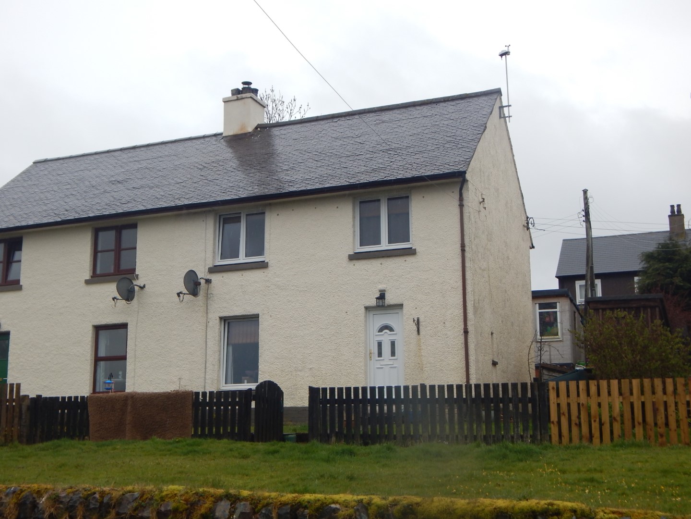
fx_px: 958
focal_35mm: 48
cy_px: 260
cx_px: 346
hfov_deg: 39.7
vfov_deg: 30.3
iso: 125
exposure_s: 1/400
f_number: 3.7
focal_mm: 8.6
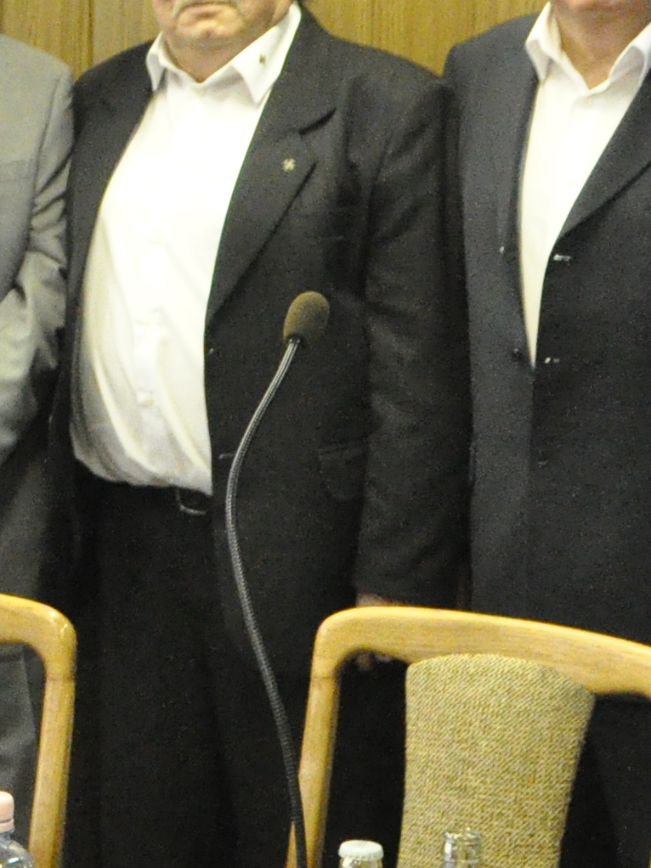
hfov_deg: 10.7
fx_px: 3336
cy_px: 268
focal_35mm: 133
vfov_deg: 14.8
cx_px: -385
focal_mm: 22
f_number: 5.6
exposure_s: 1/60
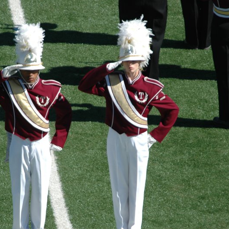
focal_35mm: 770
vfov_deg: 2.3
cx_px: 87
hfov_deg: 2.3
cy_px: 114
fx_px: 5763
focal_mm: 400
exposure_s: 1/800
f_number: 5.6
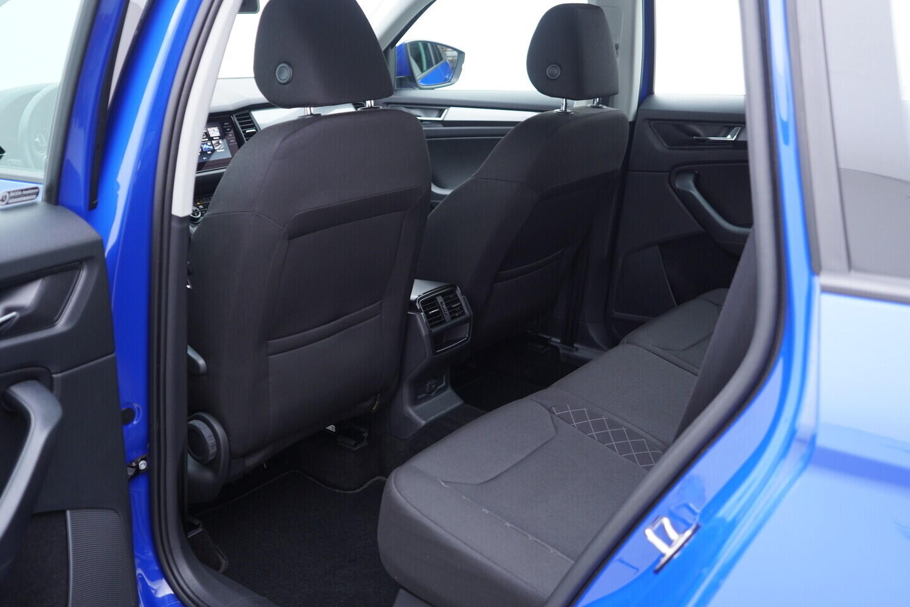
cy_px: 304
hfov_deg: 53.1
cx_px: 455
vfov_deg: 36.9
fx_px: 910
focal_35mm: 36
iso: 320
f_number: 2.8
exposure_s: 1/40
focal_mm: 24
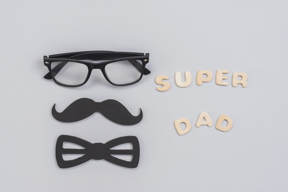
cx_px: 142
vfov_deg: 26.5
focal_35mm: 51
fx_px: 408
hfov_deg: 38.9
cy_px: 98
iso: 160
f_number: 8
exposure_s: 1/160
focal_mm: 50
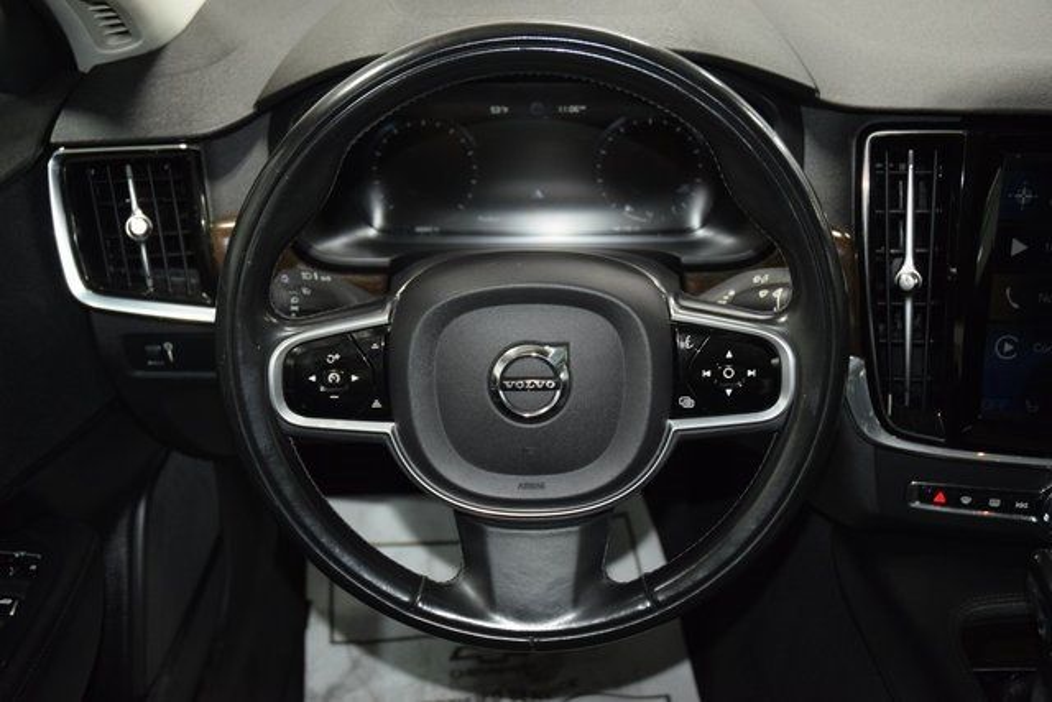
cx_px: 526
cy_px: 351
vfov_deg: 33.0
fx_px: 1184
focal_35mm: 40
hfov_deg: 47.9
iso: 1600
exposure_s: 1/40
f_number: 3.8
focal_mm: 27
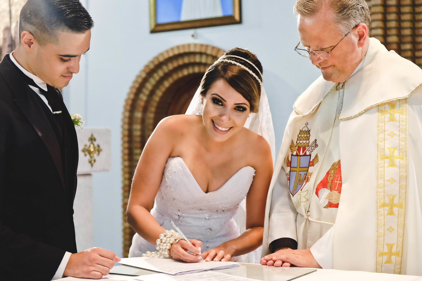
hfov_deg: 29.2
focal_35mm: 69
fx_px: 809
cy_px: 140
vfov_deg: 19.7
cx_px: 211
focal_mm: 46.3
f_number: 4
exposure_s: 1/100
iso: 4000
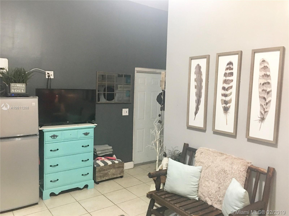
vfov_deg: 48.2
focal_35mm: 29
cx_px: 144
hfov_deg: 61.7
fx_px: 242
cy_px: 108
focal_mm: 4.15
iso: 100
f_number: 2.2
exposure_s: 1/10
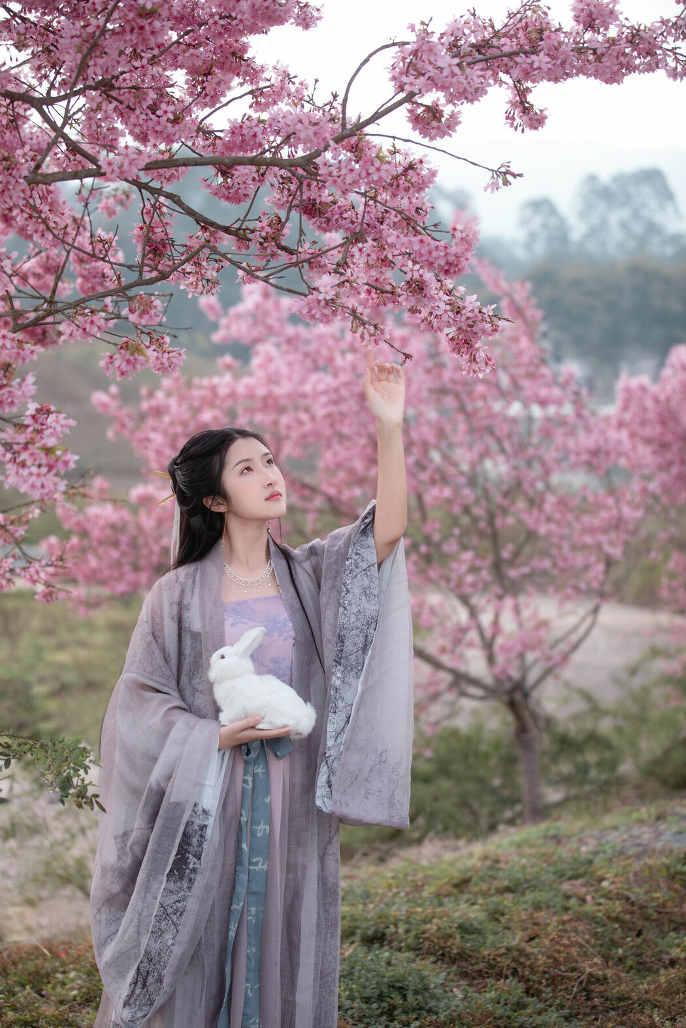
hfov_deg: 19.7
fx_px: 1972
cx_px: 343
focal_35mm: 69
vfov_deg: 29.2
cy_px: 514
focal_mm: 70
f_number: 2.8
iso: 100
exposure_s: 1/640
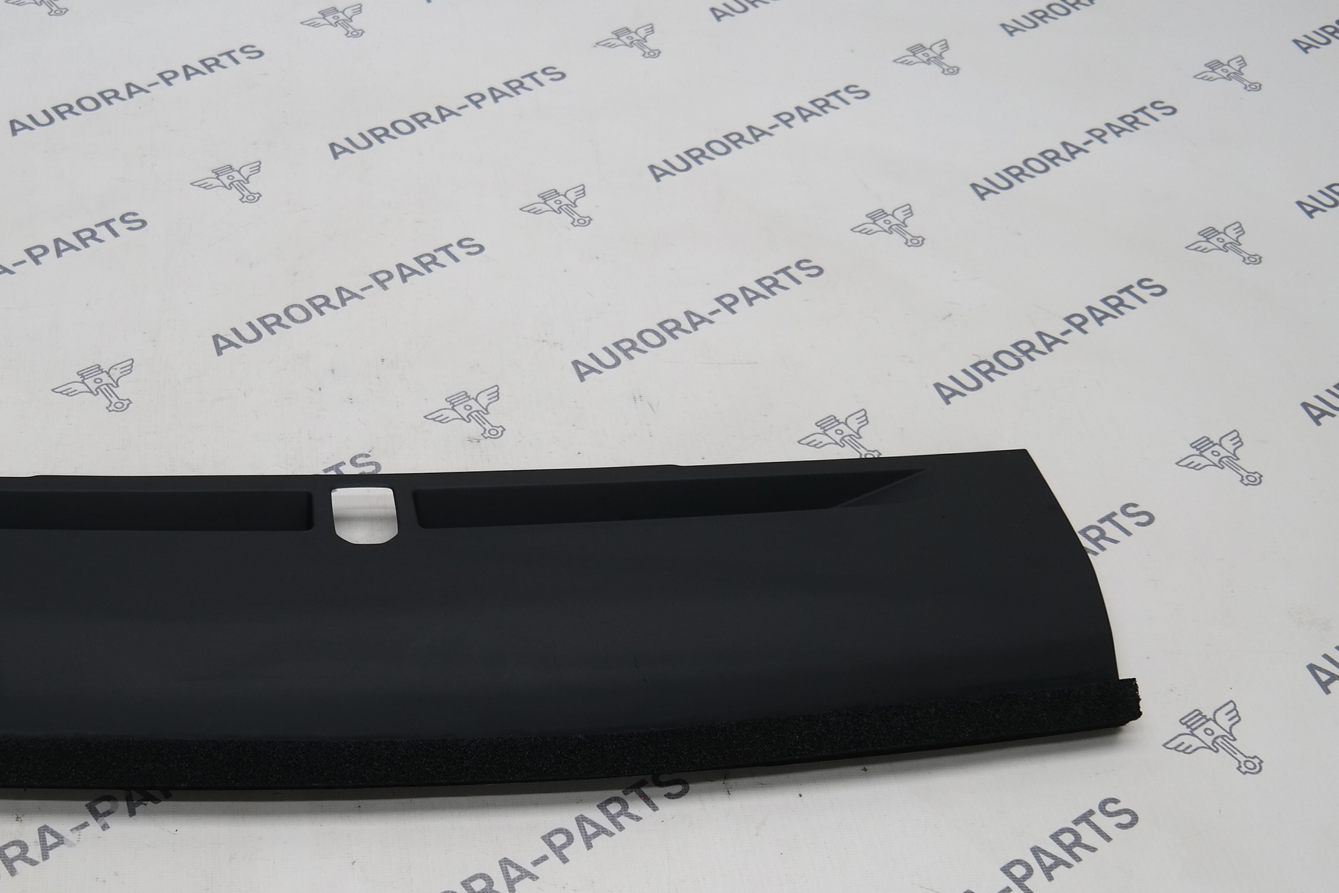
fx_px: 1711
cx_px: 363
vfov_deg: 29.0
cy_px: 599
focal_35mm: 46
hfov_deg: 41.7
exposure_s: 1/80
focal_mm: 18
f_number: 3.5
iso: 100
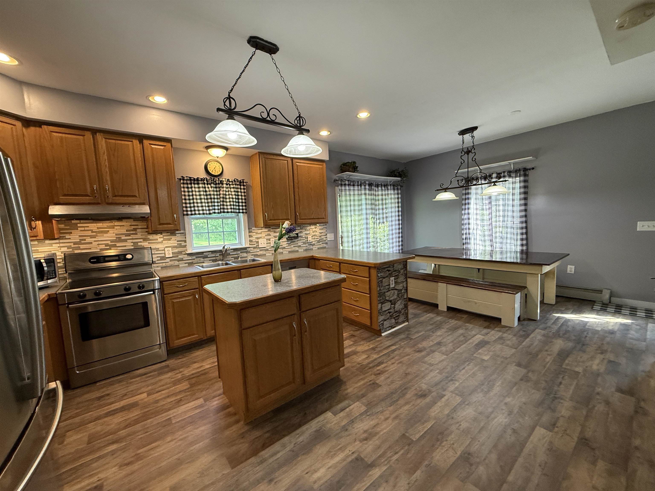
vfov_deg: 85.7
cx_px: 328
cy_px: 246
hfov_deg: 102.1
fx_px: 265
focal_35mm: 14
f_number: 2.2
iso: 250
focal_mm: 2.22
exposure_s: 1/120
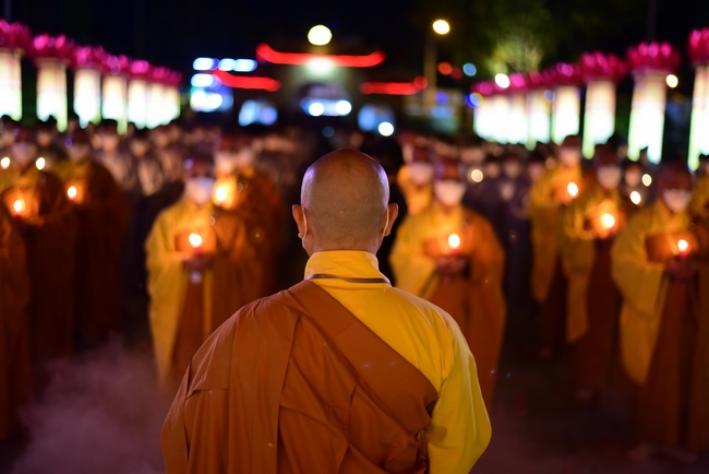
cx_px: 354
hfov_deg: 39.6
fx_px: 985
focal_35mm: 50
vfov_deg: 27.0
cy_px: 237
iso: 1250
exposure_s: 1/40
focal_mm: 50
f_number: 1.8
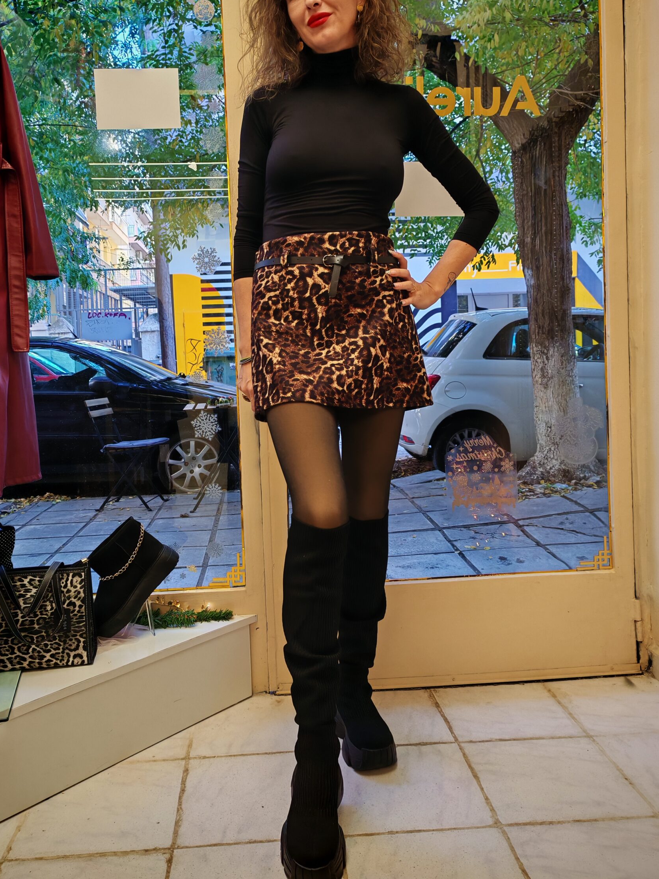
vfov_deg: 58.3
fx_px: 787
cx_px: 300
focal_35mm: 31
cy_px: 400
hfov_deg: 45.4
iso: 200
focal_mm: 5.52
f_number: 1.95
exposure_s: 1/100
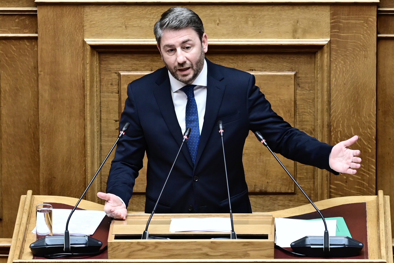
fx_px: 3283
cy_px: 132
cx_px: 197
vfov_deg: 4.6
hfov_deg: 6.9
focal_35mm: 300
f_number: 2.8
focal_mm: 200
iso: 1250
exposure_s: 1/500
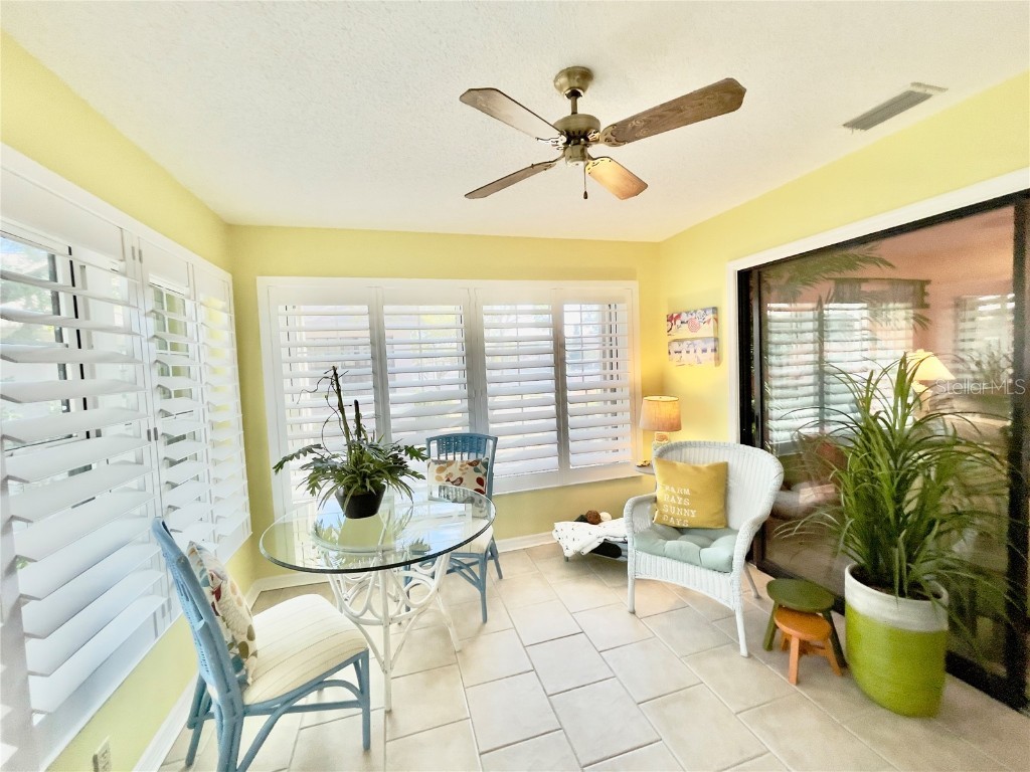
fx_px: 387
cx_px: 515
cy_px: 386
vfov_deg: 89.9
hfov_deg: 106.2
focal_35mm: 13
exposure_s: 1/120
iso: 125
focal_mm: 1.54
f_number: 2.4
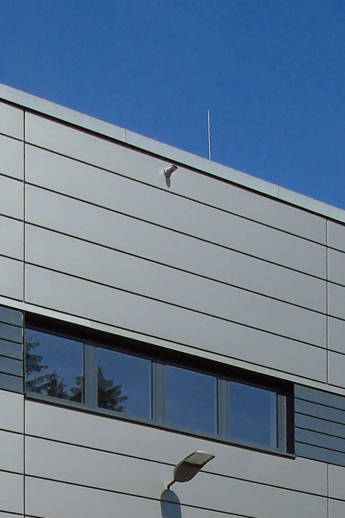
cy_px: 632
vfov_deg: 21.4
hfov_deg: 15.4
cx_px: 280
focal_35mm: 88
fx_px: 1265
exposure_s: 1/1000
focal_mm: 4.4
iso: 80
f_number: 4.3
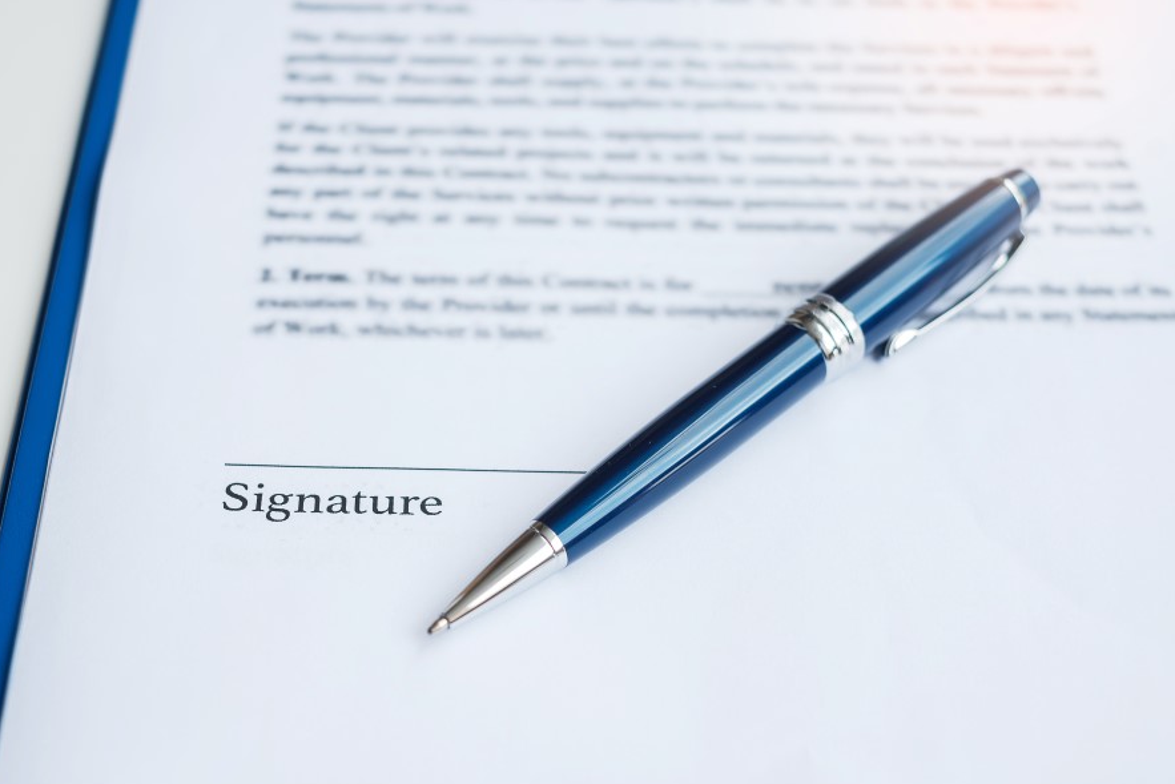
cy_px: 394
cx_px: 586
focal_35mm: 54
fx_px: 1763
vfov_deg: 25.1
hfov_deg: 36.9
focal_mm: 35
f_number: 4
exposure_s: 1/125
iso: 200
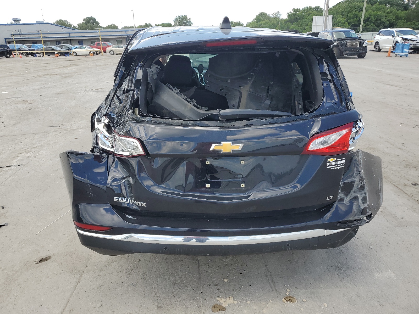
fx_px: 315
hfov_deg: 67.3
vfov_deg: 53.1
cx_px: 210
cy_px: 157
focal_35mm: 26
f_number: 1.5
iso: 50
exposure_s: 1/1111
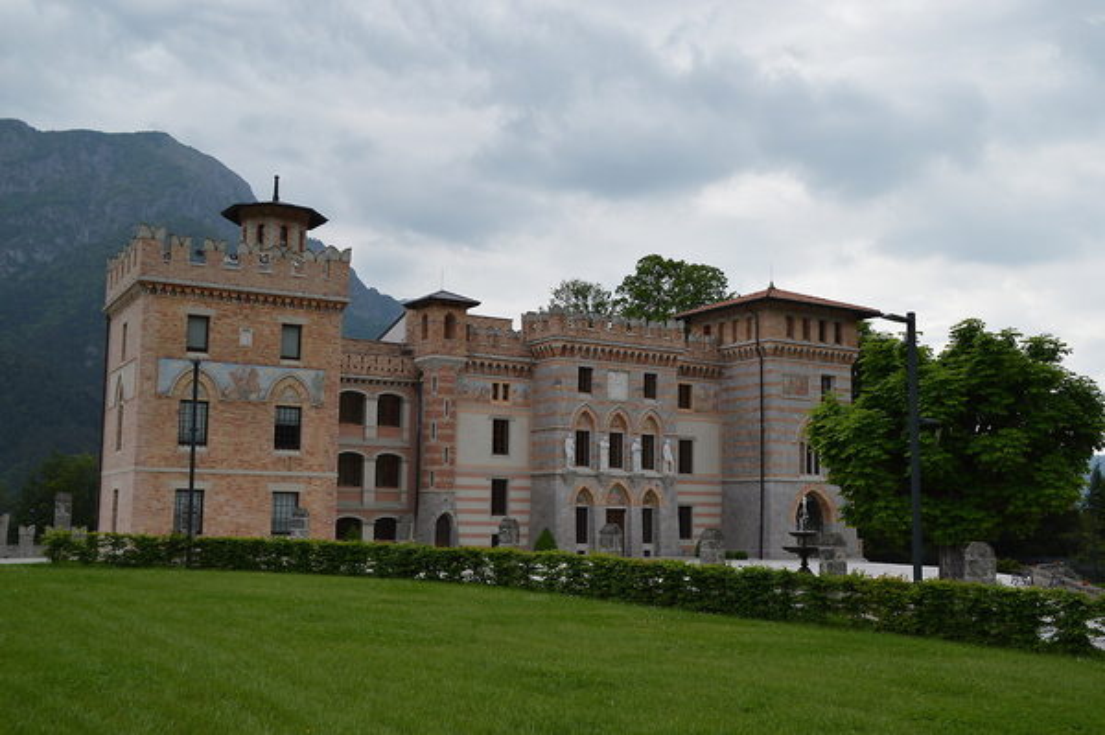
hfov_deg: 51.3
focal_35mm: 38
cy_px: 368
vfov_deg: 35.4
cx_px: 552
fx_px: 1150
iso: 200
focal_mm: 25
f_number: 5.6
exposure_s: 1/800
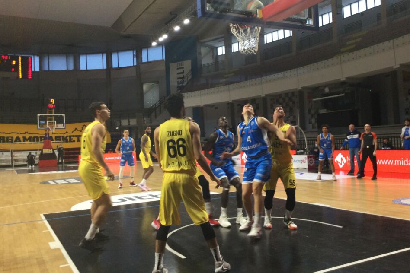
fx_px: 376
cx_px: 209
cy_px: 126
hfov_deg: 57.2
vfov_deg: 39.9
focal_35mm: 33
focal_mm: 3.3
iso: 50
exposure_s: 1/33
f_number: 2.4
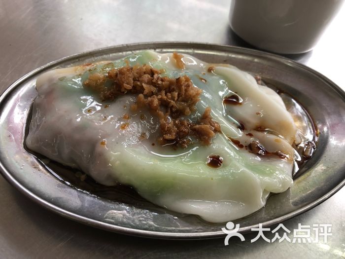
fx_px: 289
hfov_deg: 61.7
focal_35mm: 29
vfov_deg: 48.2
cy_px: 130
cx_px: 172
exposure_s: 1/17
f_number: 1.8
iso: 40
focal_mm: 3.99
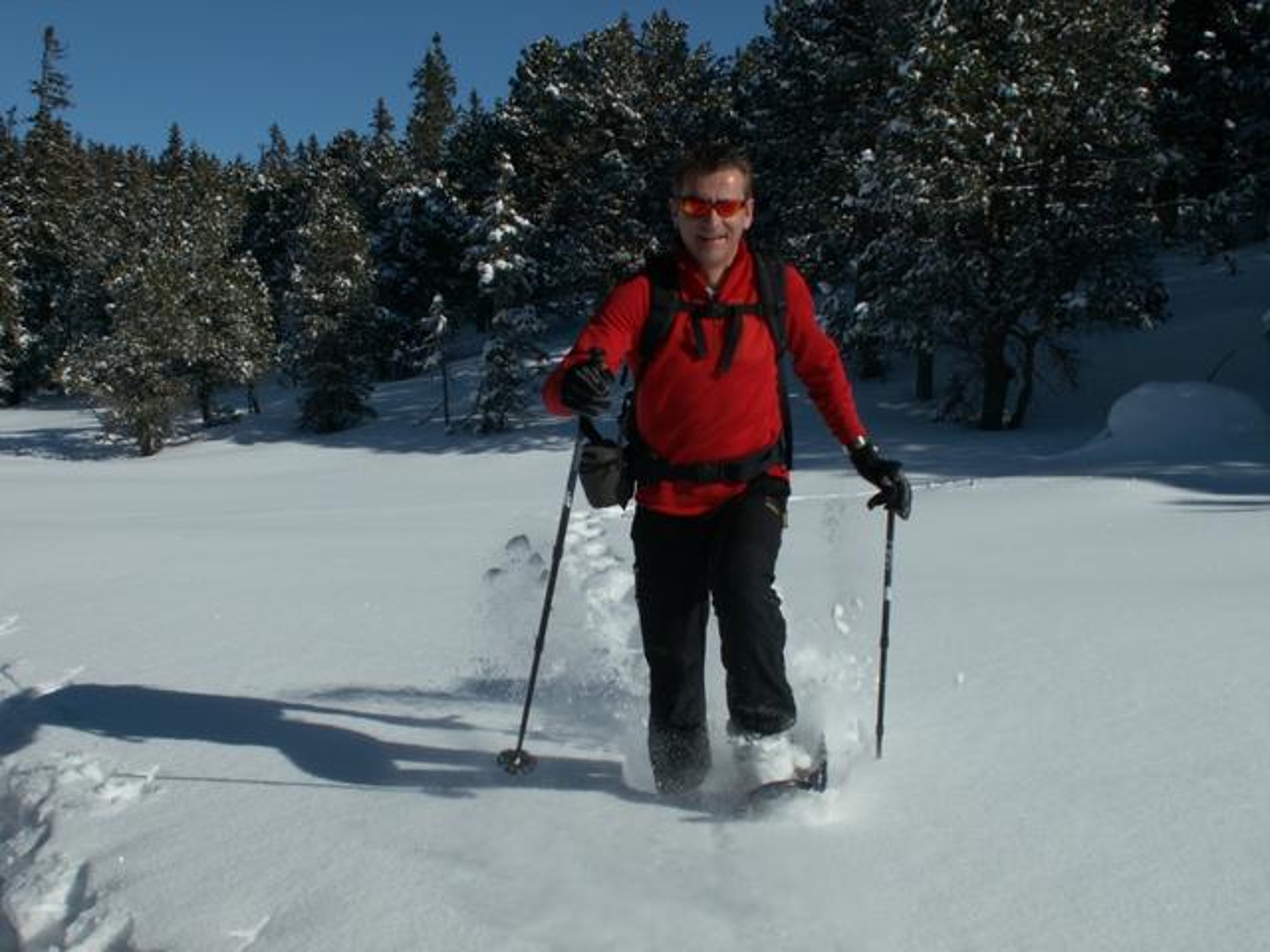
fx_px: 1578
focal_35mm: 43
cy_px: 476
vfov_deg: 33.6
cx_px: 635
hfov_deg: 43.9
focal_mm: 7.1
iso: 50
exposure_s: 1/800
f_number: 5
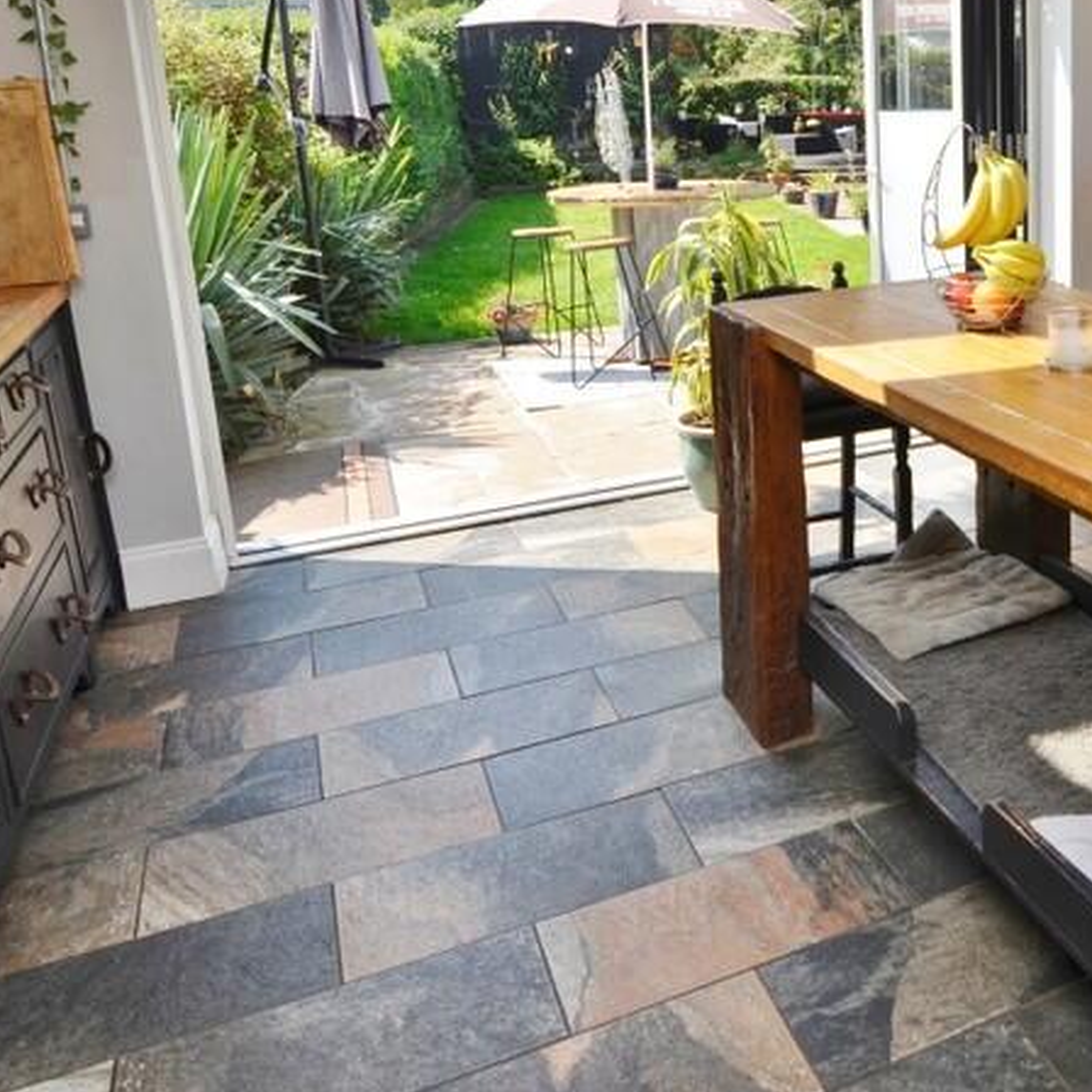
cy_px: 327
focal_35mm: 32
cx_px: 985
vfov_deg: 49.8
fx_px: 1141
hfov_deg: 46.2
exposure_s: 1/160
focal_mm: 11
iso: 100
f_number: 6.3
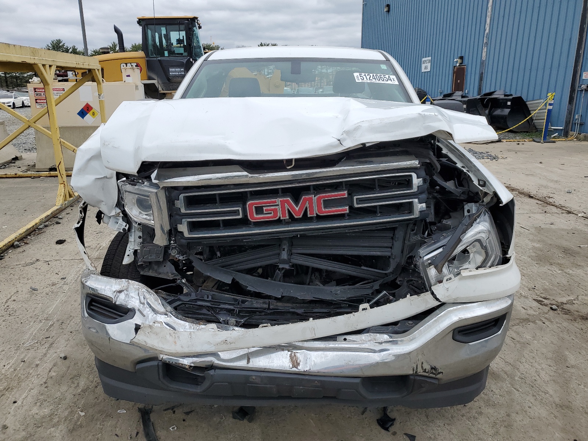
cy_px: 220
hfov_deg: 67.3
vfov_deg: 53.1
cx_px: 294
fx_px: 442
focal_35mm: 26
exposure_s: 1/2500
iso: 50
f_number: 1.5
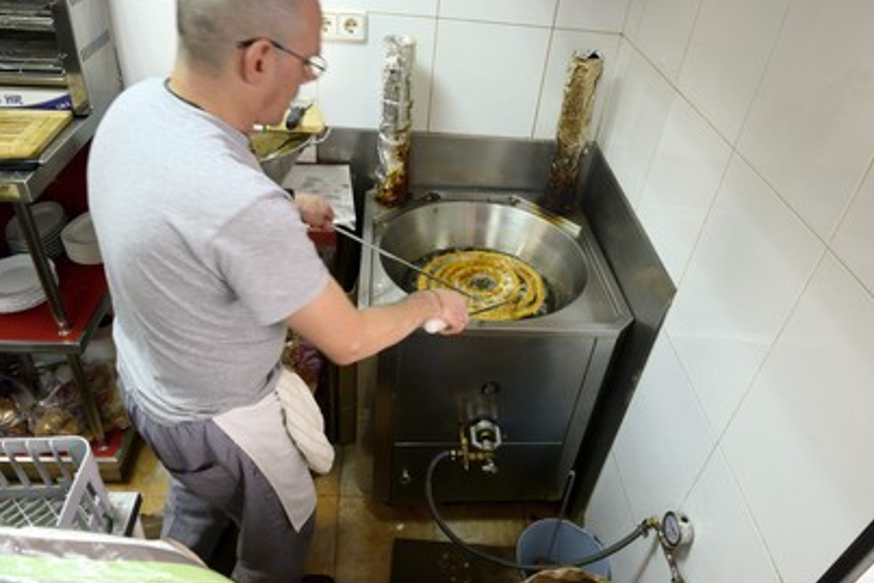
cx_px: 445
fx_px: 607
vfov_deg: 51.3
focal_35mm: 25
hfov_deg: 71.5
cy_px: 284
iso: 1600
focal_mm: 24
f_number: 5.6
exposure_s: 1/40
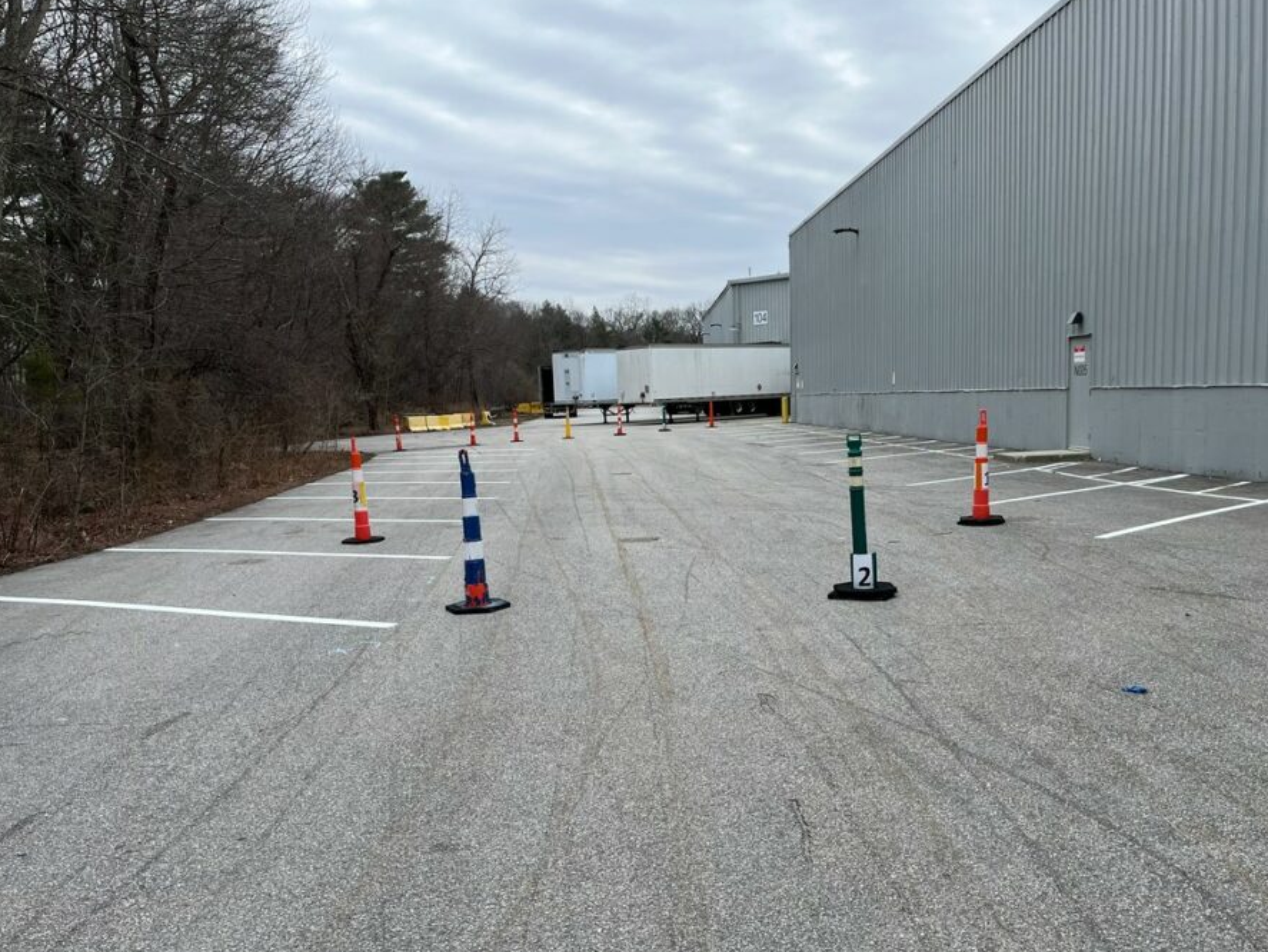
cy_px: 516
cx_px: 678
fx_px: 1099
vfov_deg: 46.8
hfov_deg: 59.9
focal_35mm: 30
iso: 50
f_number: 1.6
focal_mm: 5.1
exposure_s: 1/2309
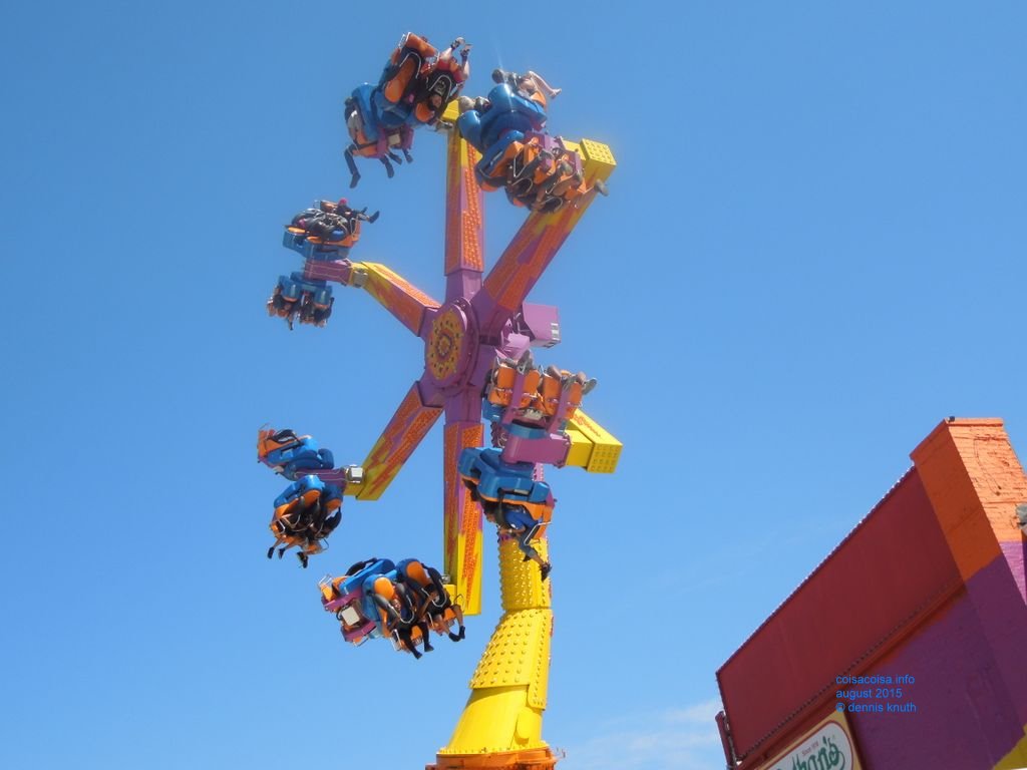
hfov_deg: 52.6
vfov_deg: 40.7
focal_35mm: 35
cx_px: 514
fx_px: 1038
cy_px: 385
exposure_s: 1/800
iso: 100
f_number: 3.7
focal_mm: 6.3
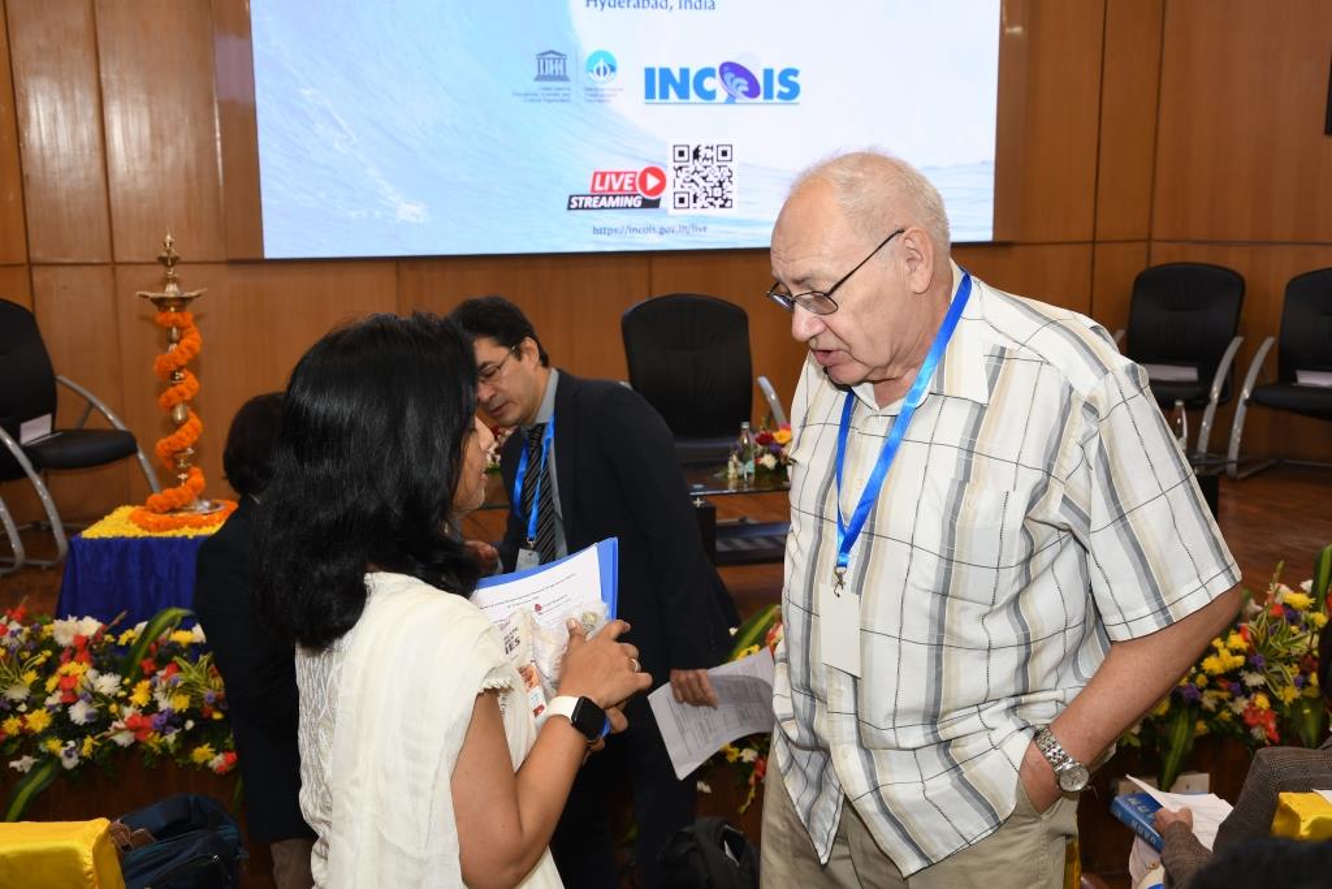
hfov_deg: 41.1
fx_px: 1776
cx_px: 666
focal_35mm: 48
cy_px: 444
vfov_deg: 28.1
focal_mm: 32
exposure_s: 1/50
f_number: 6.3
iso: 400
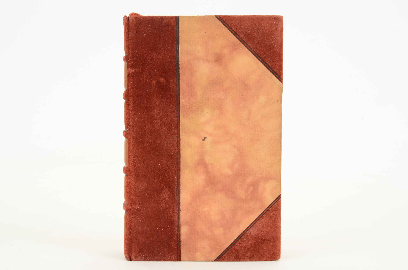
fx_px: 594
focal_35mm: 52
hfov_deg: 37.9
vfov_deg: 25.6
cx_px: 204
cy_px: 135
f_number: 11
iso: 400
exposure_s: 1/80
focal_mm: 35
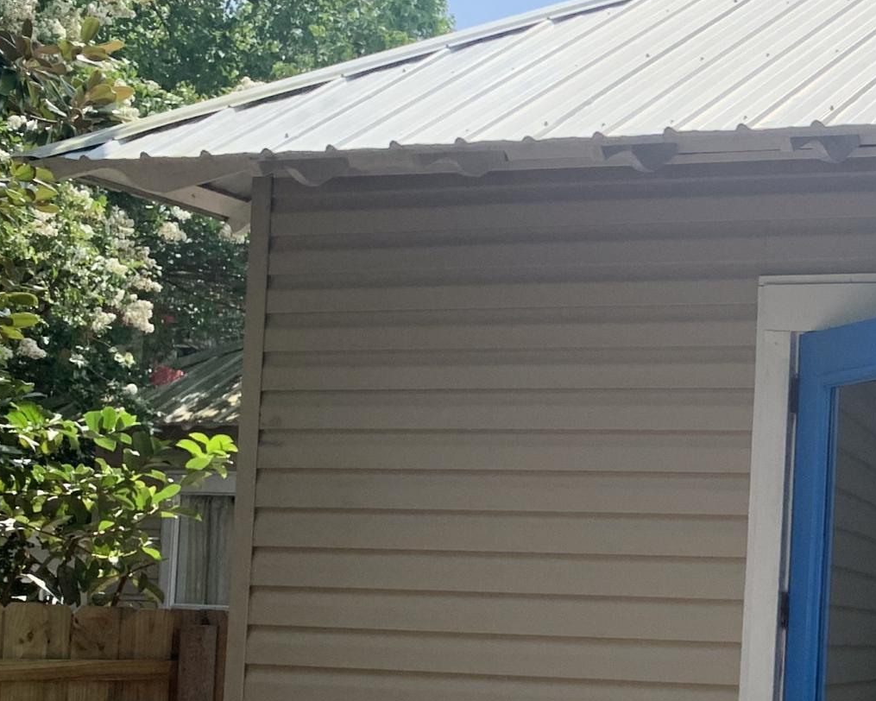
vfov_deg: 20.2
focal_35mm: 75
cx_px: 1144
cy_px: 583
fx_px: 1944
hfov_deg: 22.6
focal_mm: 4.25
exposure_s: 1/1124
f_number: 1.8
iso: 25
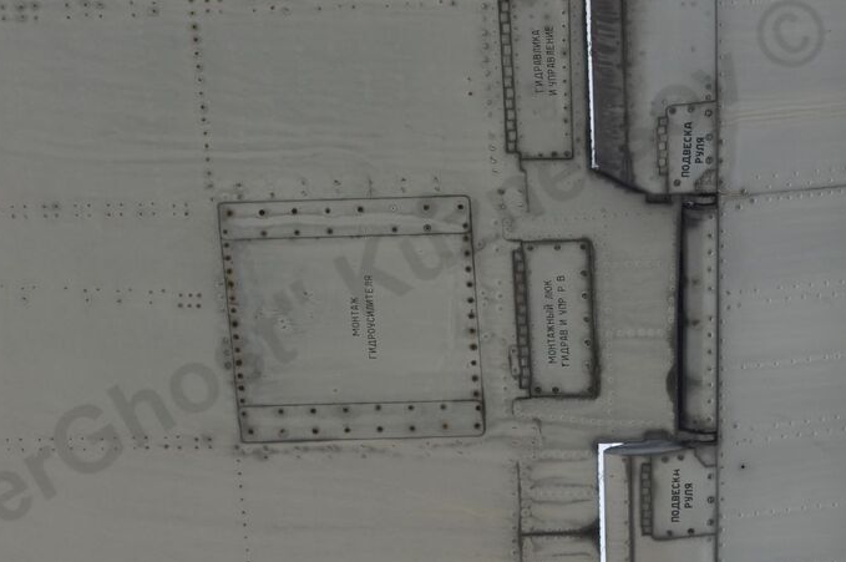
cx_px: 263
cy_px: 340
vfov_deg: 6.9
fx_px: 4647
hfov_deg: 10.4
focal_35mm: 198
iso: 200
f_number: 8
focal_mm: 70
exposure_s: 1/160
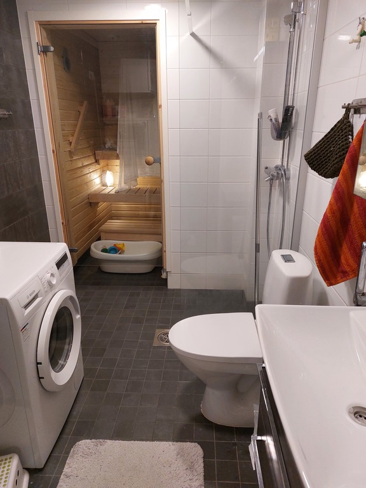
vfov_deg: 71.6
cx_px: 183
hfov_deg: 56.8
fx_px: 338
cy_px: 244
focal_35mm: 24
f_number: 1.8
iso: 200
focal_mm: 5.23
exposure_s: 1/100
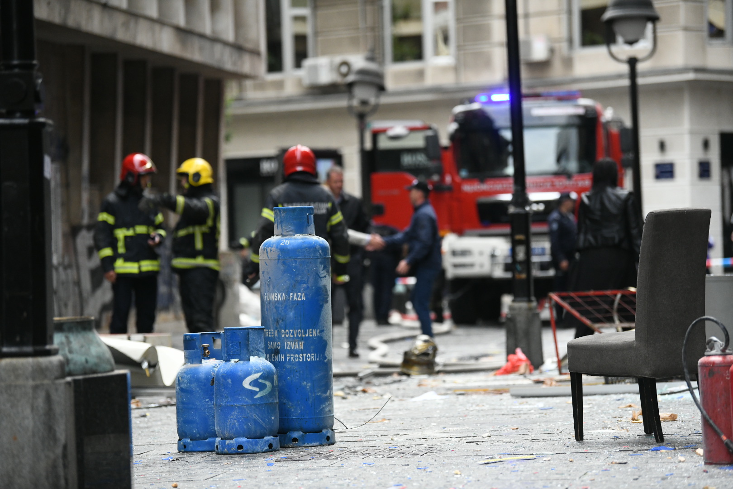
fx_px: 2749
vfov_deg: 10.2
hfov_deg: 15.2
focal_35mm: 135
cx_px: 366
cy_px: 244
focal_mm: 135
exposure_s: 1/8000
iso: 2500
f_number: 2.8
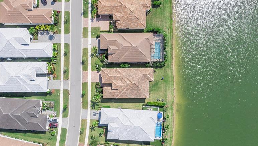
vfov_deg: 42.8
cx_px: 128
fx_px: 185
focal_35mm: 27
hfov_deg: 69.8
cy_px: 85
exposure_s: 1/1600
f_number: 2.8
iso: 100
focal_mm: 4.39
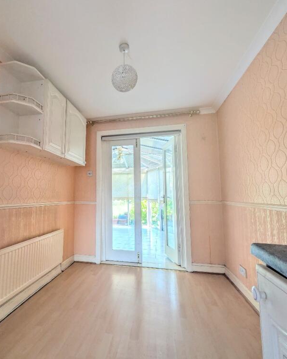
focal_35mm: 16
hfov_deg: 79.3
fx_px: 170
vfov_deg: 93.1
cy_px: 176
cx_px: 112
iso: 54
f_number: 1.7
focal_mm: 2.02
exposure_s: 1/209
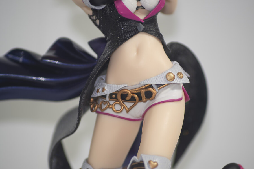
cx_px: 127
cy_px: 84
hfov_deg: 6.9
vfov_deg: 4.6
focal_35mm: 300
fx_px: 2117
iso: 100
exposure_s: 1/6
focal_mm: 200
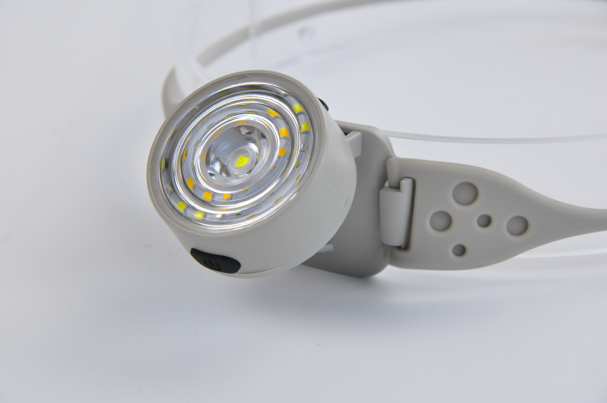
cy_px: 202
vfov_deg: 8.7
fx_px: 2652
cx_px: 304
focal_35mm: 158
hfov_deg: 13.1
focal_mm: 105
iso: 1600
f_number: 10
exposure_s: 1/160
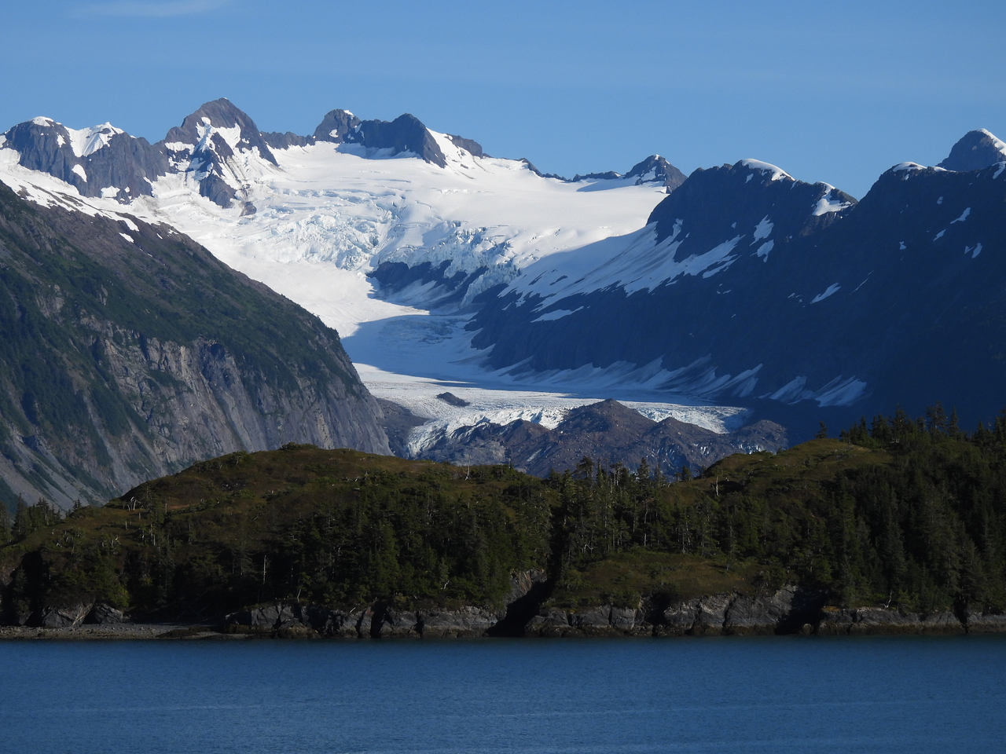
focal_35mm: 150
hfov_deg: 13.2
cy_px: 377
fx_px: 4359
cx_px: 503
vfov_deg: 9.9
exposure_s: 1/1250
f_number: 4.5
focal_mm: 26.8
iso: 100
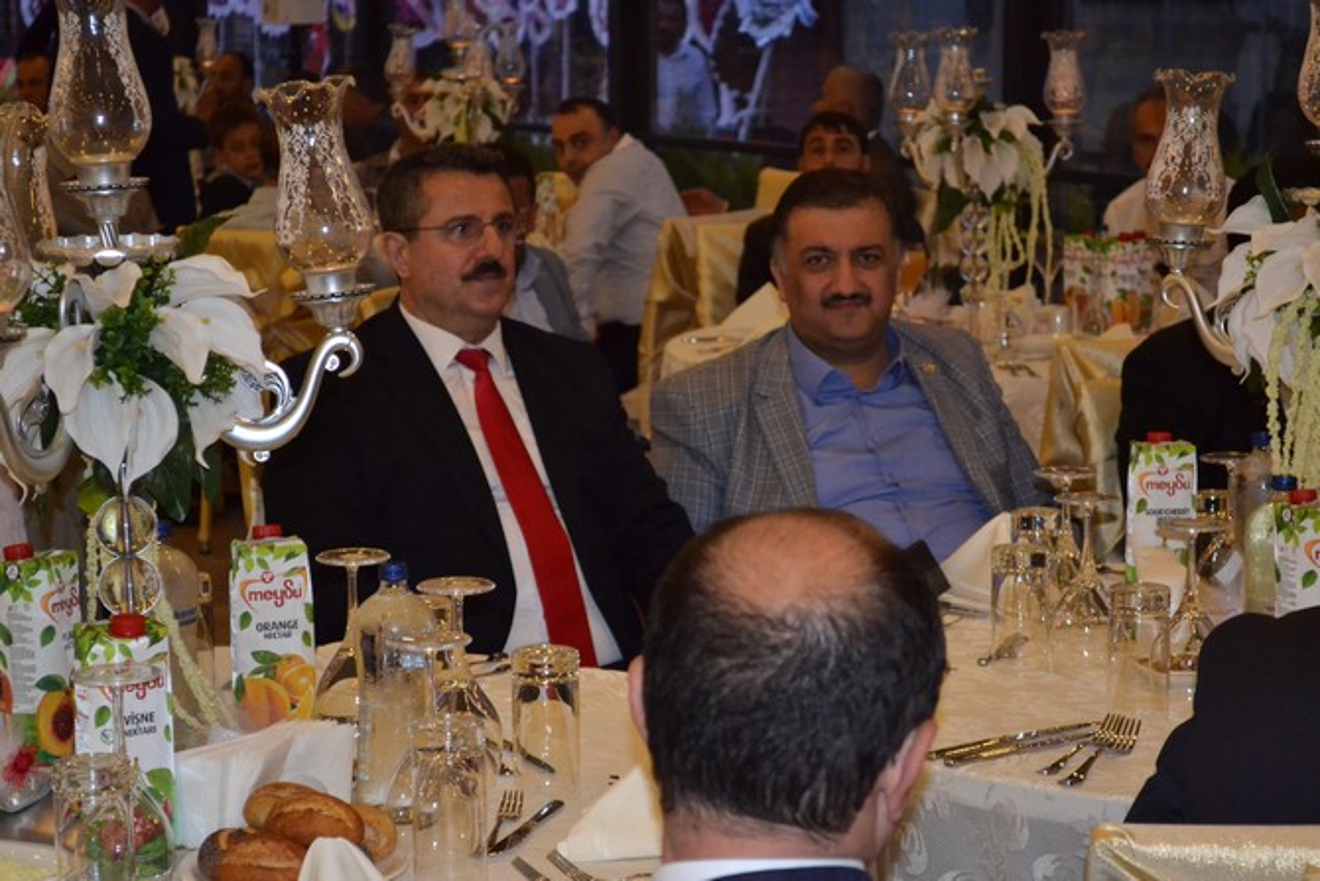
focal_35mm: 82
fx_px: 3025
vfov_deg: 16.6
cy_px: 440
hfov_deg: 24.6
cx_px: 660
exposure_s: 1/60
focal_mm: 55
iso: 3200
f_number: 5.6
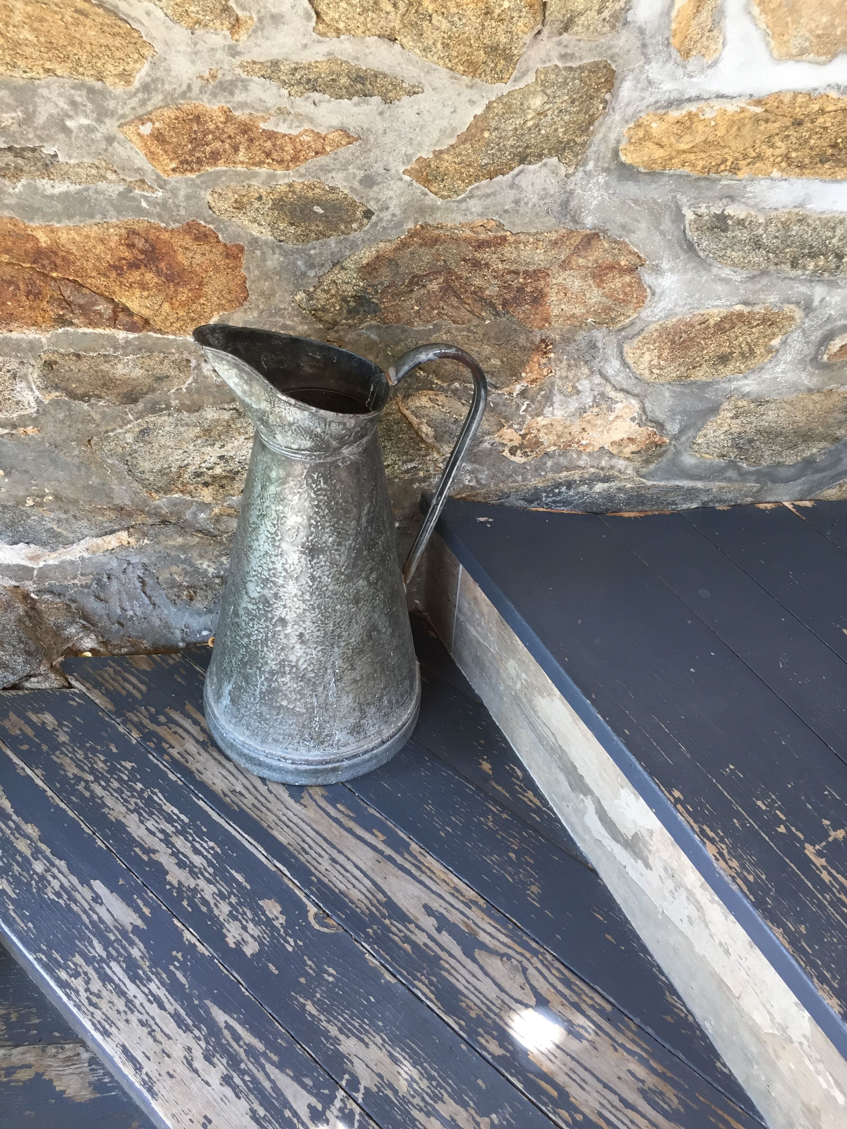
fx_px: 946
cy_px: 564
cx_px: 424
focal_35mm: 29
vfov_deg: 61.7
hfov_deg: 48.2
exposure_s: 1/33
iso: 32
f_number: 2.2
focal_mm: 4.15
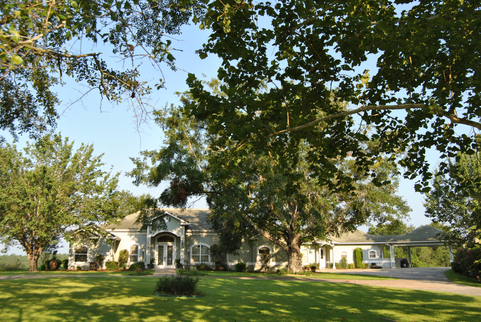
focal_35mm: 36
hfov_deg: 53.1
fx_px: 482
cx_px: 240
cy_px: 161
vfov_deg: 37.0
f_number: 6.3
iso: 100
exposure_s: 1/200
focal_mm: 24
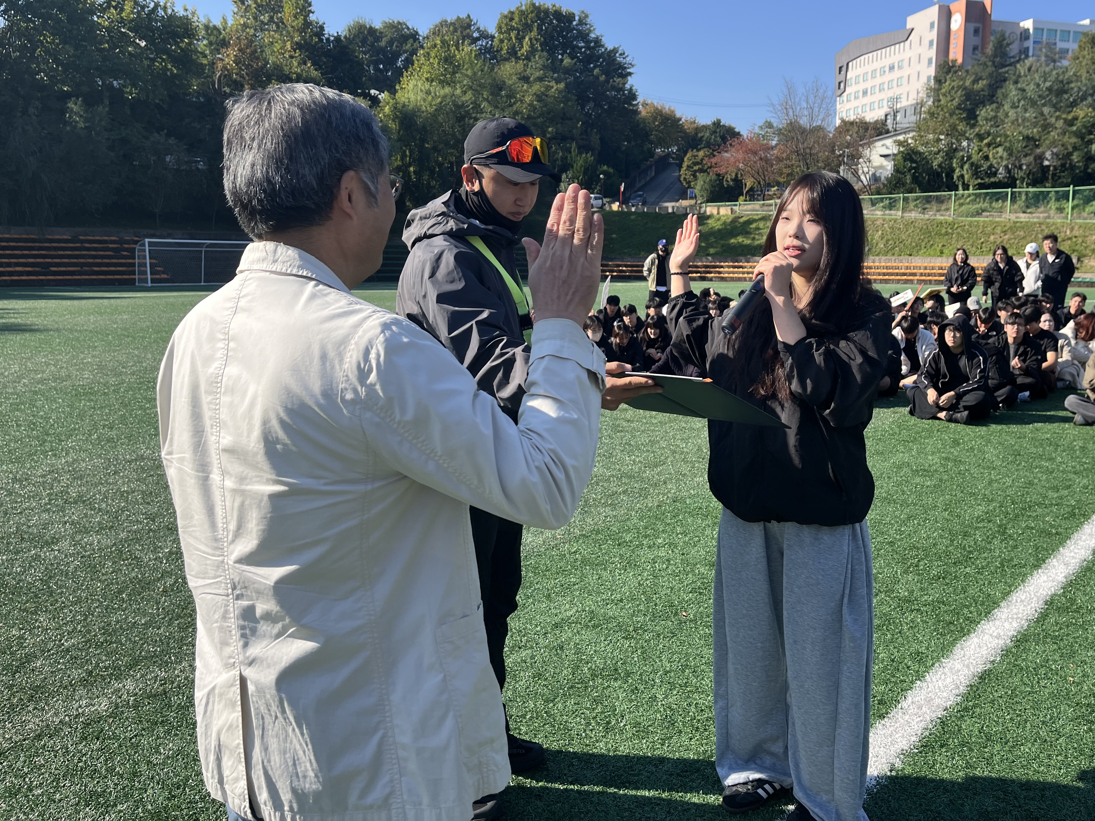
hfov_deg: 61.6
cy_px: 364
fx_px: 917
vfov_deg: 48.1
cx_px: 583
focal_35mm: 29
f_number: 1.6
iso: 50
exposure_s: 1/1647
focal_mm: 5.1
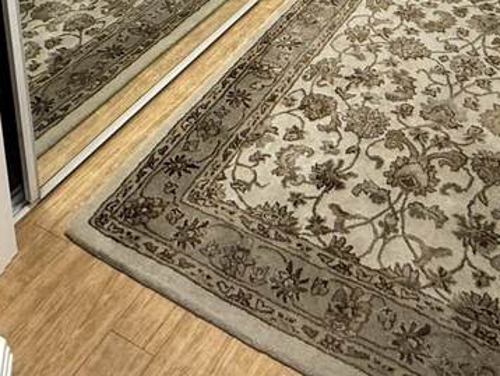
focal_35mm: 50
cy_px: -226
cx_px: 303
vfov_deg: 22.4
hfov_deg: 38.0
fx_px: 723
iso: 320
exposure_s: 1/60
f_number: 2.2
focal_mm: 2.22
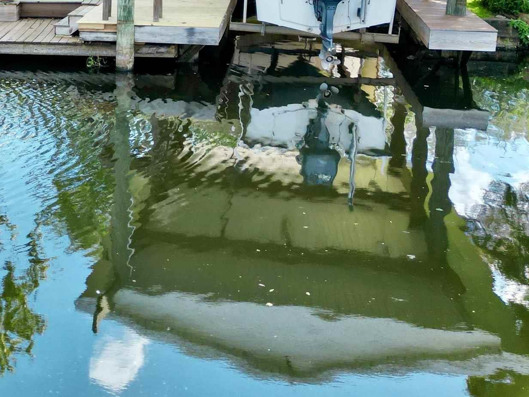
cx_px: -1
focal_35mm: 60
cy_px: 61
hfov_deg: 30.0
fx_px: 917
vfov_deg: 23.9
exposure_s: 1/1250
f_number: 1.7
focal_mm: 6.72
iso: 140
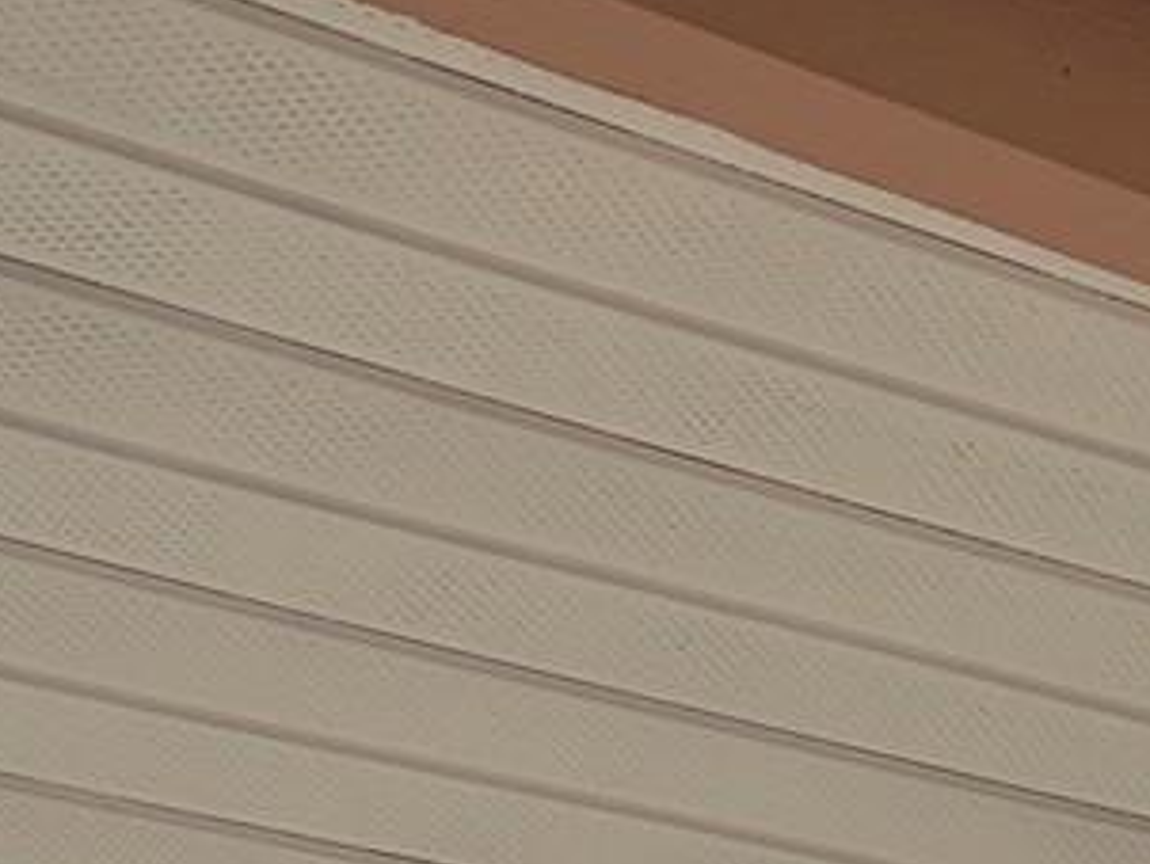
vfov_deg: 10.6
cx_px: 583
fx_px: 4223
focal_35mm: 127
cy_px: 1777
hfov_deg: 15.5
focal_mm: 6.86
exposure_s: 1/7042
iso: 80
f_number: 1.78
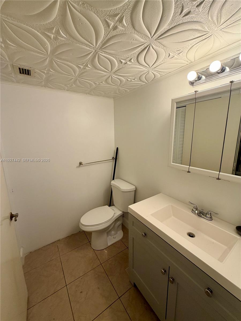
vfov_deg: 102.1
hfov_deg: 85.7
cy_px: 160
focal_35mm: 14
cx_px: 120
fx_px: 130
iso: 80
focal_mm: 2.22
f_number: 2.2
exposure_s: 1/120
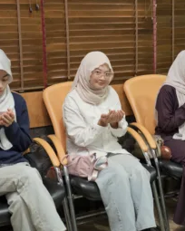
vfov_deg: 31.3
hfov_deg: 25.3
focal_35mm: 60
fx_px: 413
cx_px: 104
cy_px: 114
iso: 500
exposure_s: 1/80
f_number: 2.8
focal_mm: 41.9
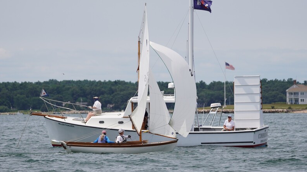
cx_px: 152
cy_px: 81
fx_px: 2789
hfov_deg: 6.3
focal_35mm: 343
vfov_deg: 3.5
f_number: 5.6
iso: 160
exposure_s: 1/1250
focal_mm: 215
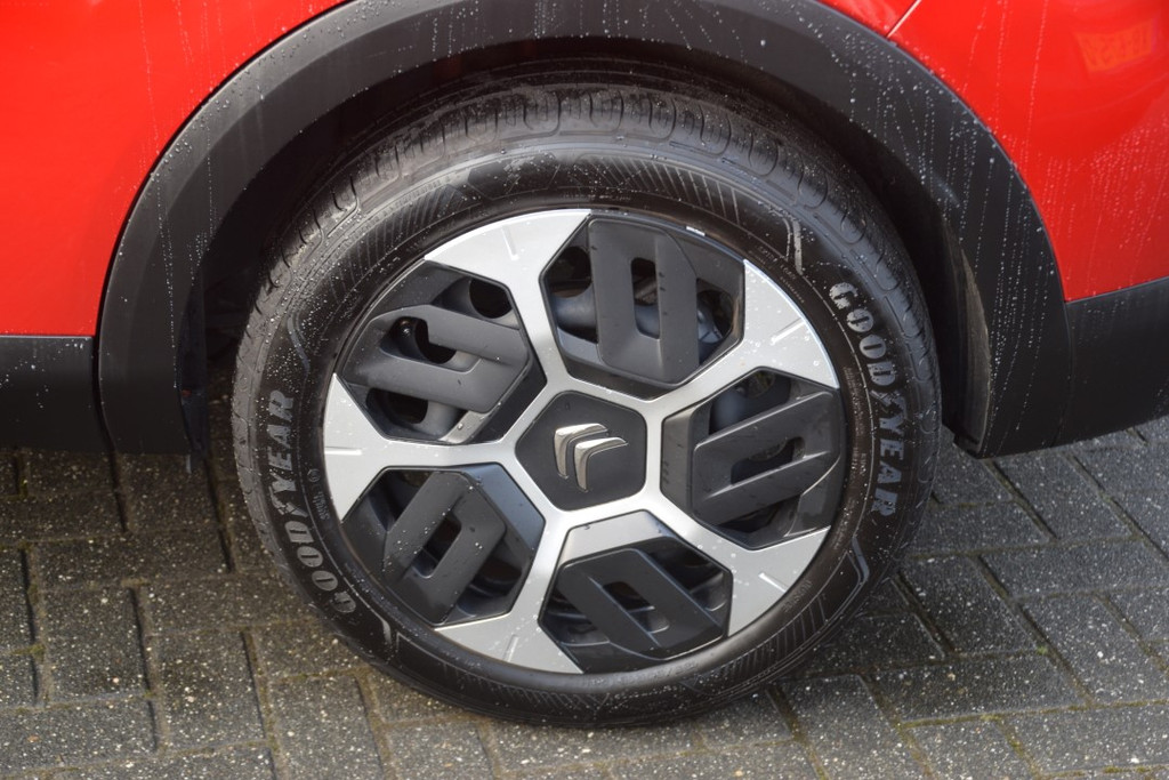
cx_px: 584
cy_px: 390
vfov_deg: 18.2
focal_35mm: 75
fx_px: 2436
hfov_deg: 27.0
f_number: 5
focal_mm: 50
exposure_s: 1/80
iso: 400
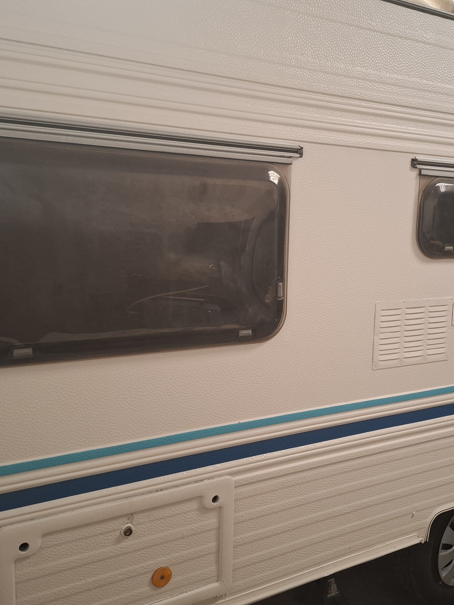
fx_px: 612
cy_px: 305
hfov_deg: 40.4
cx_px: 282
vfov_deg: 52.6
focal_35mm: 35
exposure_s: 1/25
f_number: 1.8
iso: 400
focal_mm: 5.54
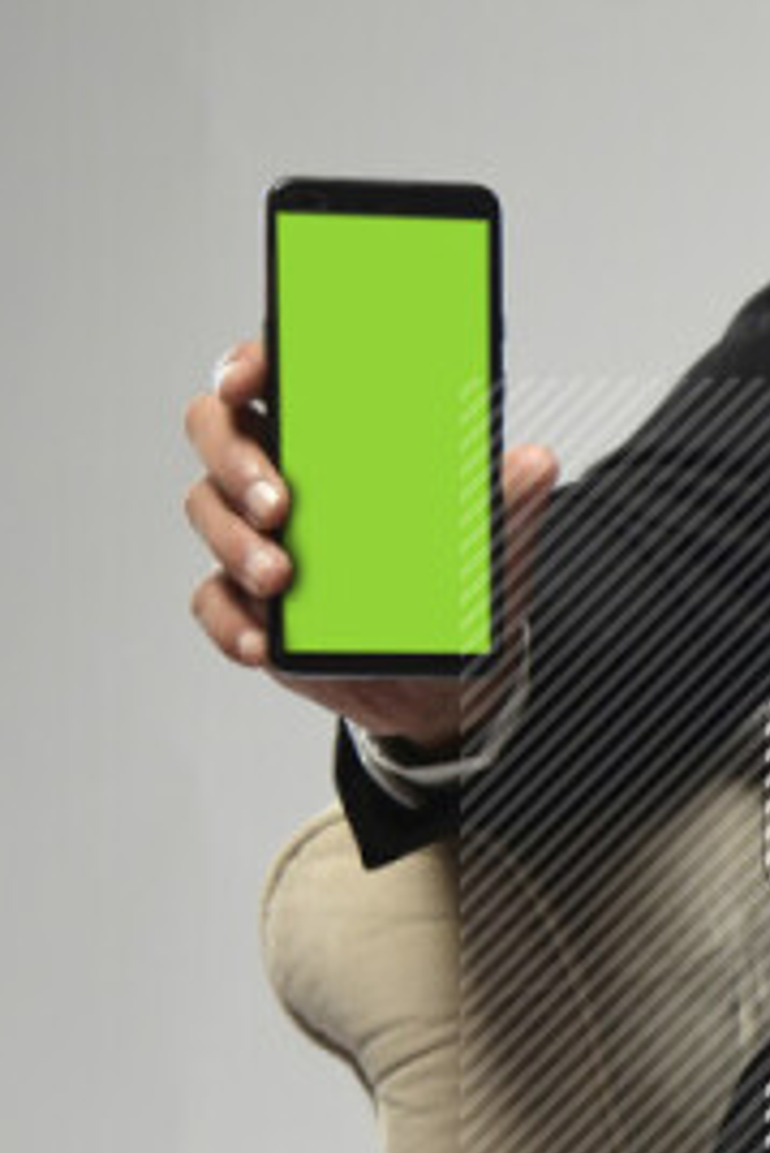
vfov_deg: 11.4
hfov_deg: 7.4
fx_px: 5735
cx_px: 1531
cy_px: 1119
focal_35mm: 179
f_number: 5.6
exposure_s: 1/125
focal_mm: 40
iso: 400
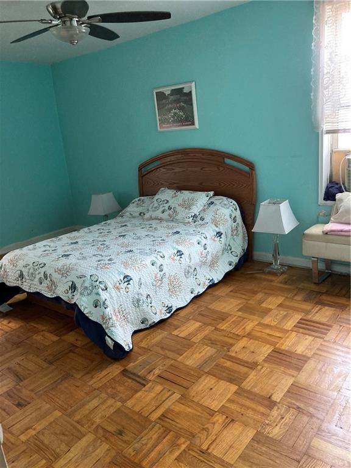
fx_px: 379
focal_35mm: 28
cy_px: 234
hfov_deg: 49.7
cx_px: 176
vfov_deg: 63.4
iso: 400
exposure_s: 1/32
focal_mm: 3.99
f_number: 1.8
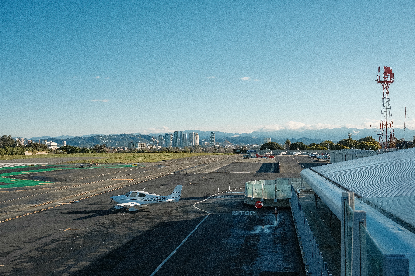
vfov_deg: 32.6
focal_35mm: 41
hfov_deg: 47.4
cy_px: 138
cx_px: 208
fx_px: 473
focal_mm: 27
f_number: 5.6
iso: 320
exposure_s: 1/1600
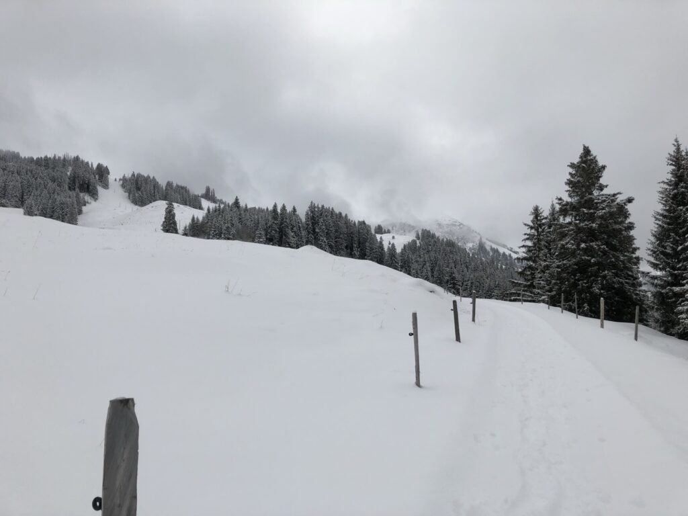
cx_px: 344
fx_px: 557
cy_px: 258
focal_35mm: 28
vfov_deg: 49.7
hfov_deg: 63.4
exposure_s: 1/3205
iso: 20
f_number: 1.8
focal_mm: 4
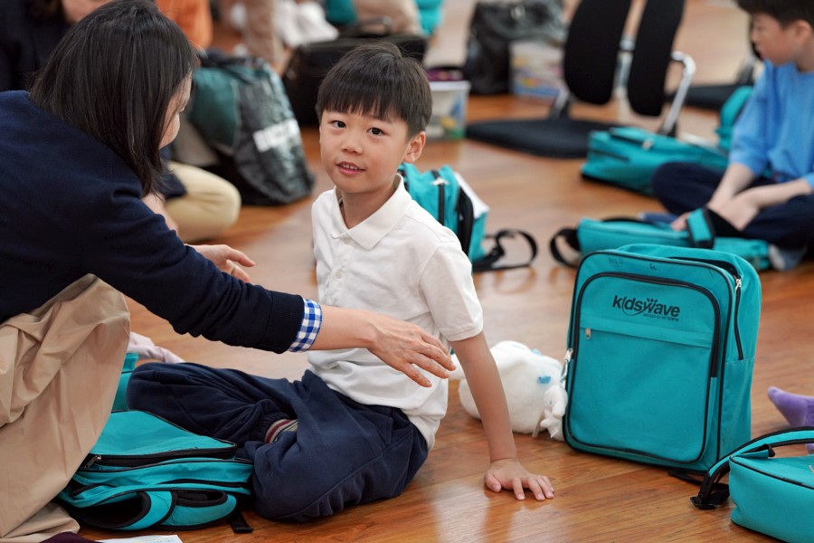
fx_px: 2962
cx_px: 407
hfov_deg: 15.6
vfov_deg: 10.5
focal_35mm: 131
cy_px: 272
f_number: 4
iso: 1250
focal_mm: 131
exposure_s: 1/160
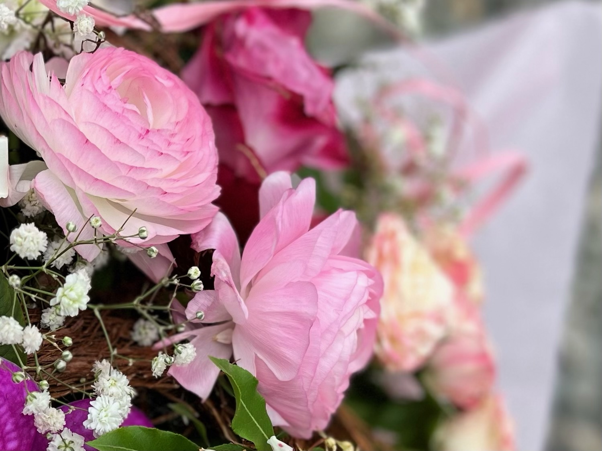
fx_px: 452
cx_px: 301
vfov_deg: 53.1
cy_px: 226
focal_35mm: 26
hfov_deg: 67.3
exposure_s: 1/499
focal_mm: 5.1
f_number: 1.6
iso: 50
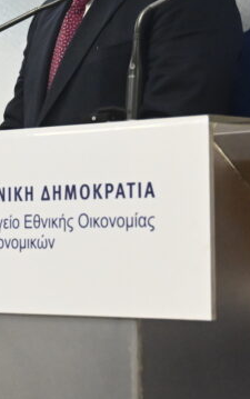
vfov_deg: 17.1
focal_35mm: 122
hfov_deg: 10.6
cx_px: -24
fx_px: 1327
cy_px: 151
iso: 2500
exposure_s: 1/640
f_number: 4
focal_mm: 28.5
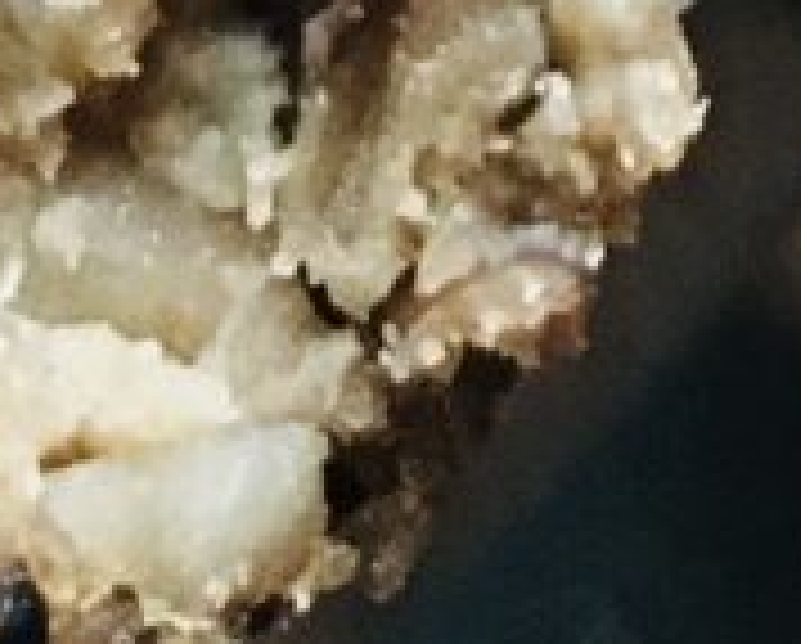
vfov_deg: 5.4
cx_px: 396
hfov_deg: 7.6
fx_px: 6031
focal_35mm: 254
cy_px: -1882
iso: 320
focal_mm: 4.15
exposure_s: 1/17
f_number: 2.2
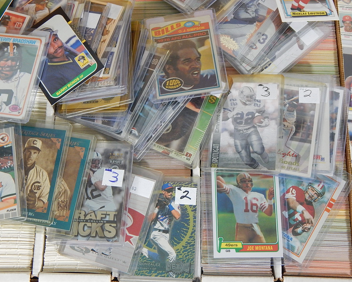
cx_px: 171
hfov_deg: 36.7
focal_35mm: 51
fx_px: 531
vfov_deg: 29.7
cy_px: 139
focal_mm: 8.6
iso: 400
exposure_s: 1/20
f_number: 3.7
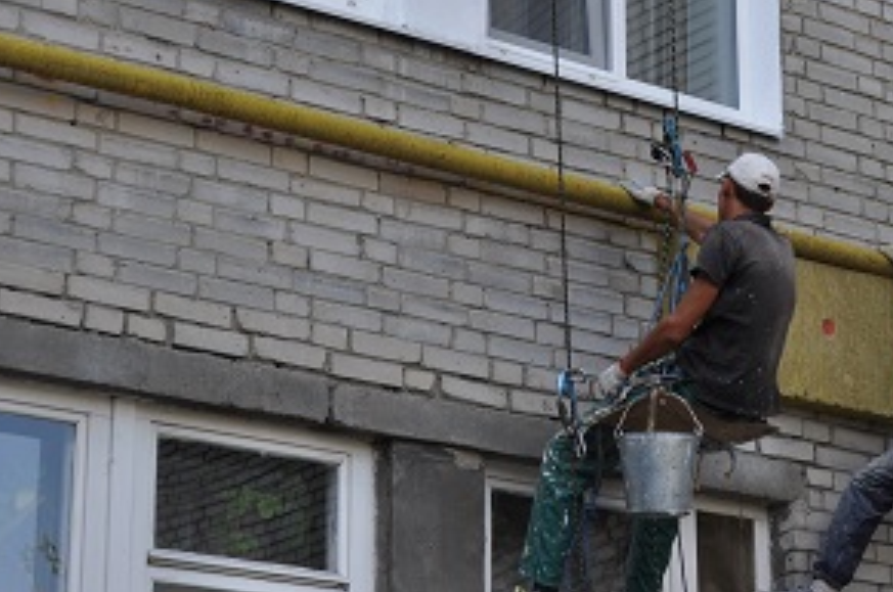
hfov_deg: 17.8
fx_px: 2798
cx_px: 835
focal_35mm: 113
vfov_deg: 12.1
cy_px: 301
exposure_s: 1/200
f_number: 7.1
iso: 200
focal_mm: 38
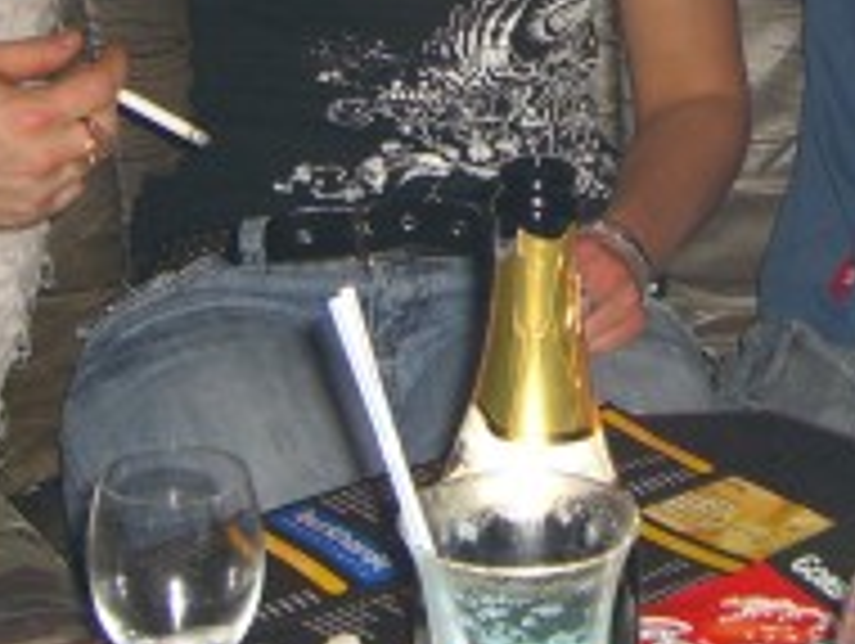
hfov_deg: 16.1
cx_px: 860
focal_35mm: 120
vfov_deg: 12.1
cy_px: -149
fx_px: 2968
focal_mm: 7.9
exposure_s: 1/60
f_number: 2.8
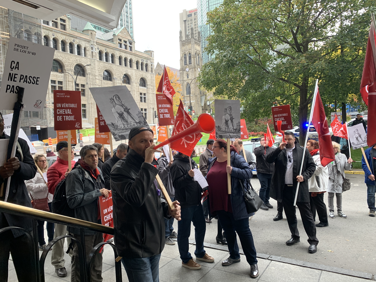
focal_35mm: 26
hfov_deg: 67.3
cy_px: 141
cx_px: 188
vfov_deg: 53.1
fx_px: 282
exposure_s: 1/121
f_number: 1.8
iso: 80
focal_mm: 4.25
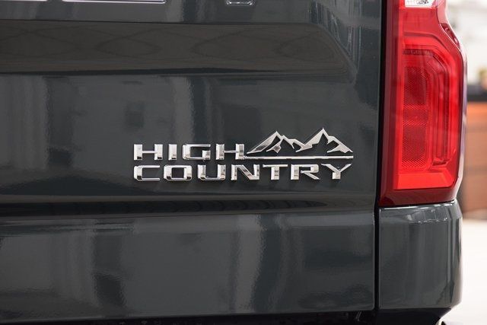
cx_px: 244
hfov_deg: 19.5
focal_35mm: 105
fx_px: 1421
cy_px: 162
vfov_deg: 13.0
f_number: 4.5
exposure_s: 1/30
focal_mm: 70
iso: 1600
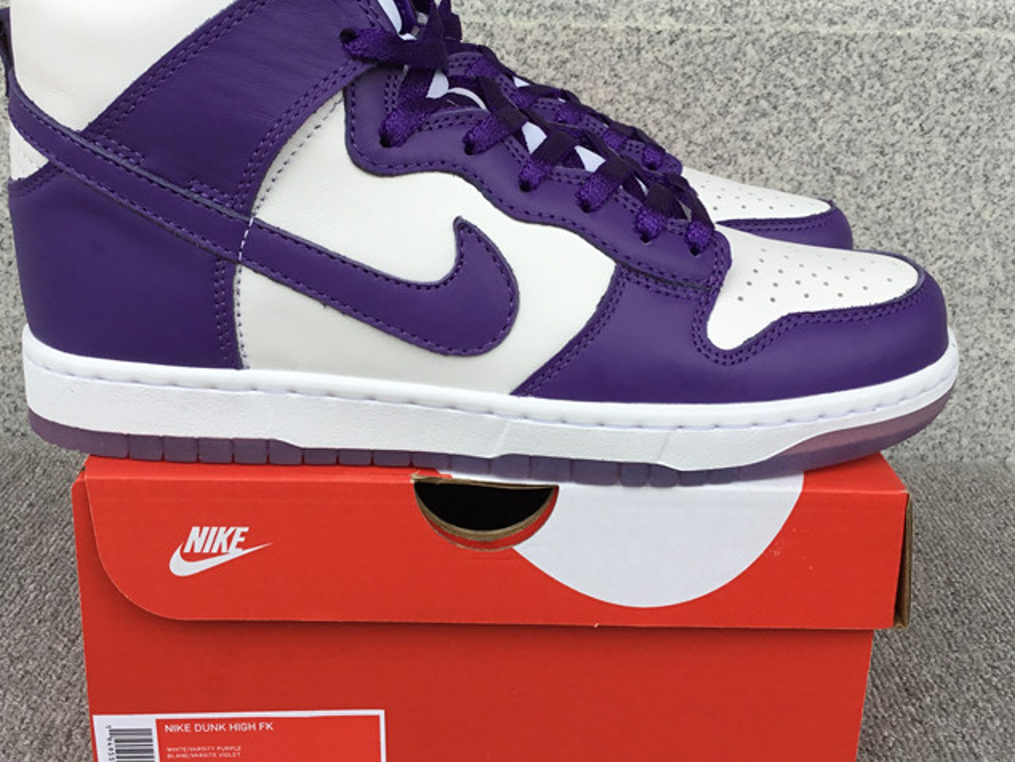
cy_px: 350
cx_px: 474
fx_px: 1291
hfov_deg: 42.9
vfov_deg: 32.9
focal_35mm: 44
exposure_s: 1/229
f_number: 2.4
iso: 25
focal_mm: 3.3
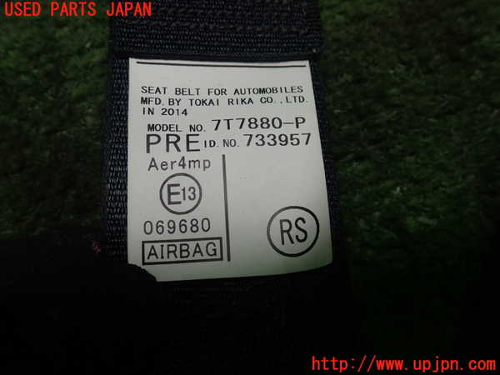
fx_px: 433
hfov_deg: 60.0
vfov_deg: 46.8
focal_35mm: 30
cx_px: 250
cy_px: 188
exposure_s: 1/60
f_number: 2.3
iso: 100
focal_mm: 5.5
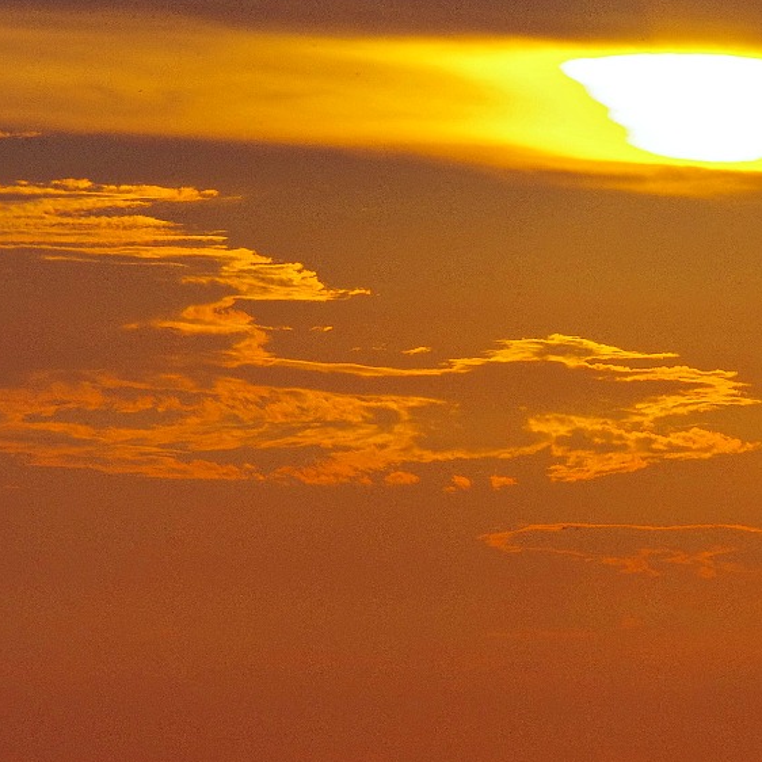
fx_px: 10360
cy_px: 437
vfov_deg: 4.2
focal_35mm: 416
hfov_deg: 4.2
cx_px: 418
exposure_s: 1/125
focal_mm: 180
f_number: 32
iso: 800
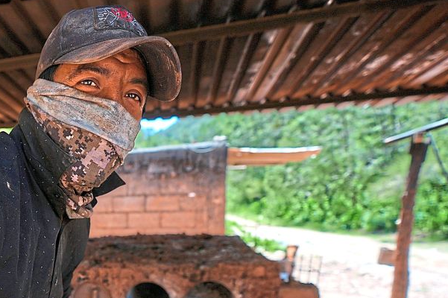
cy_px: 253
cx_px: 25
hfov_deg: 49.3
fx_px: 410
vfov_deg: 37.9
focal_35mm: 33
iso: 200
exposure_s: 1/640
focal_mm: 16
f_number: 3.2
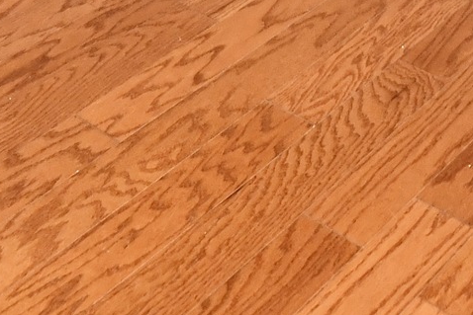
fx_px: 1183
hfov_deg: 22.5
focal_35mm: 90
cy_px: -636
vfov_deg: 10.5
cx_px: 304
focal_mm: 14
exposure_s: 1/60
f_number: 6.3
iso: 640
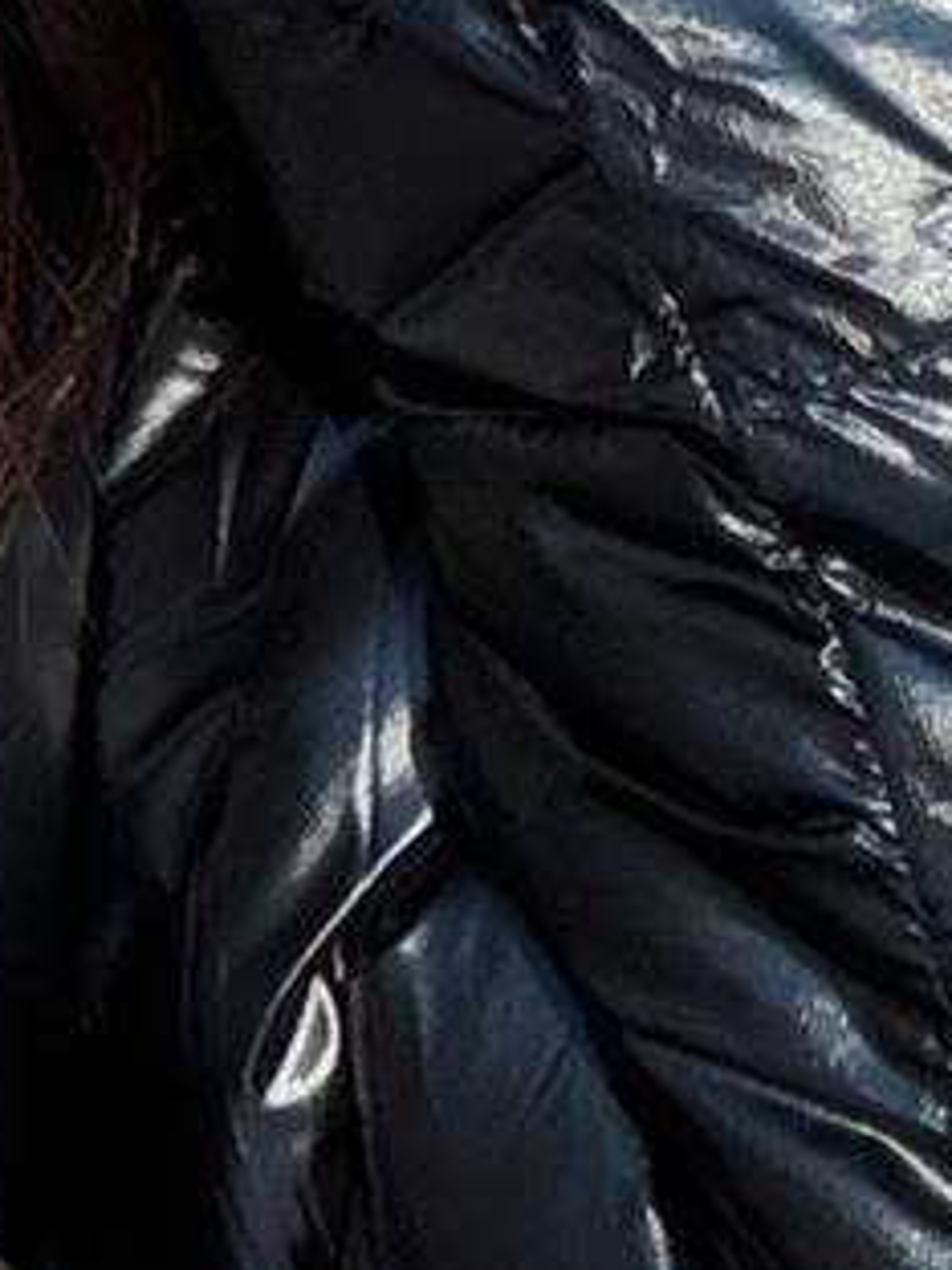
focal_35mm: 197
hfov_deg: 7.2
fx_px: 7224
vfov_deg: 9.6
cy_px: -952
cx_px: -1103
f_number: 1.9
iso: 50
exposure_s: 1/144
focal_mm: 2.71
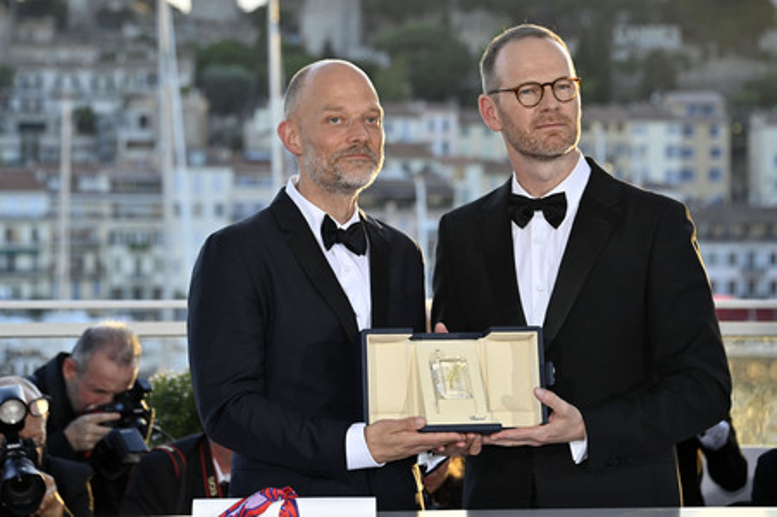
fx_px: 3235
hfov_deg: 13.7
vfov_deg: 9.1
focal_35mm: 150
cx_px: 388
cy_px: 258
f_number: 6.3
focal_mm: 150
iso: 800
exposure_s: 1/250
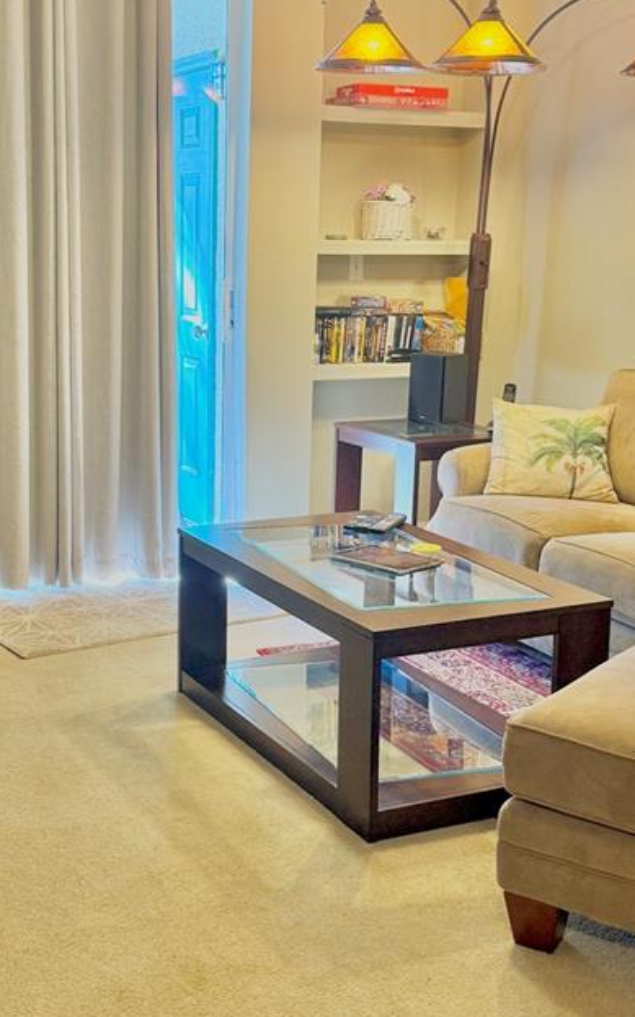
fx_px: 1358
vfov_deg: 41.1
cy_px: 500
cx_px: 260
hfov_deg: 26.3
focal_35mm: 49
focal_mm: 6.76
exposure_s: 1/60
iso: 125
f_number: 1.78
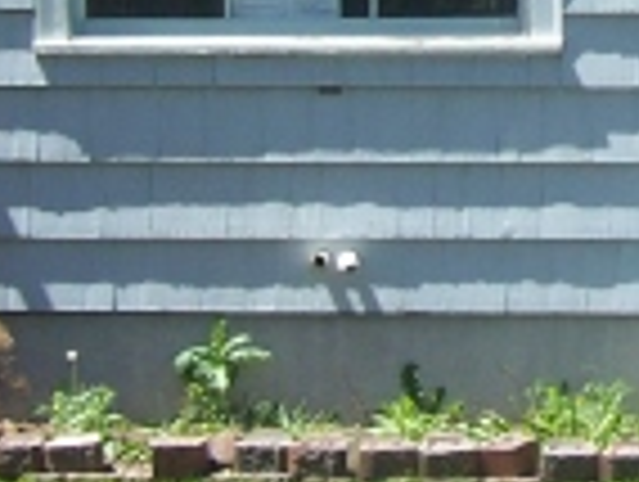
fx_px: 2996
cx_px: 873
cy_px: -81
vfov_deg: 9.1
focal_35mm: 162
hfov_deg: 11.8
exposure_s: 1/626
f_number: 2.7
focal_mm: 6
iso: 80
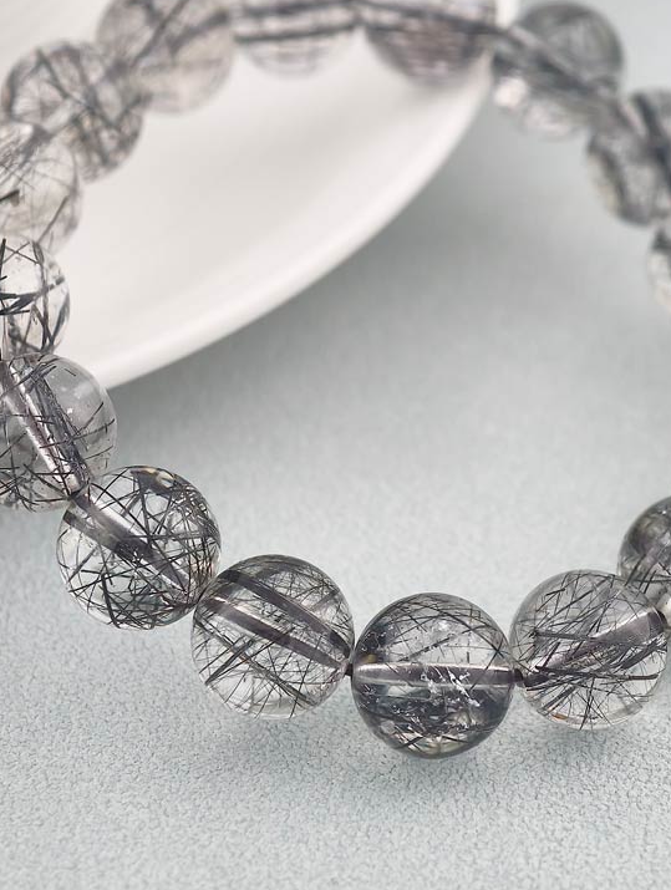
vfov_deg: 14.4
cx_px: 371
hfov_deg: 10.9
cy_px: 326
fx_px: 3529
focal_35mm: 137
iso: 125
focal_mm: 22.48
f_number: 2.67
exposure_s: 1/160
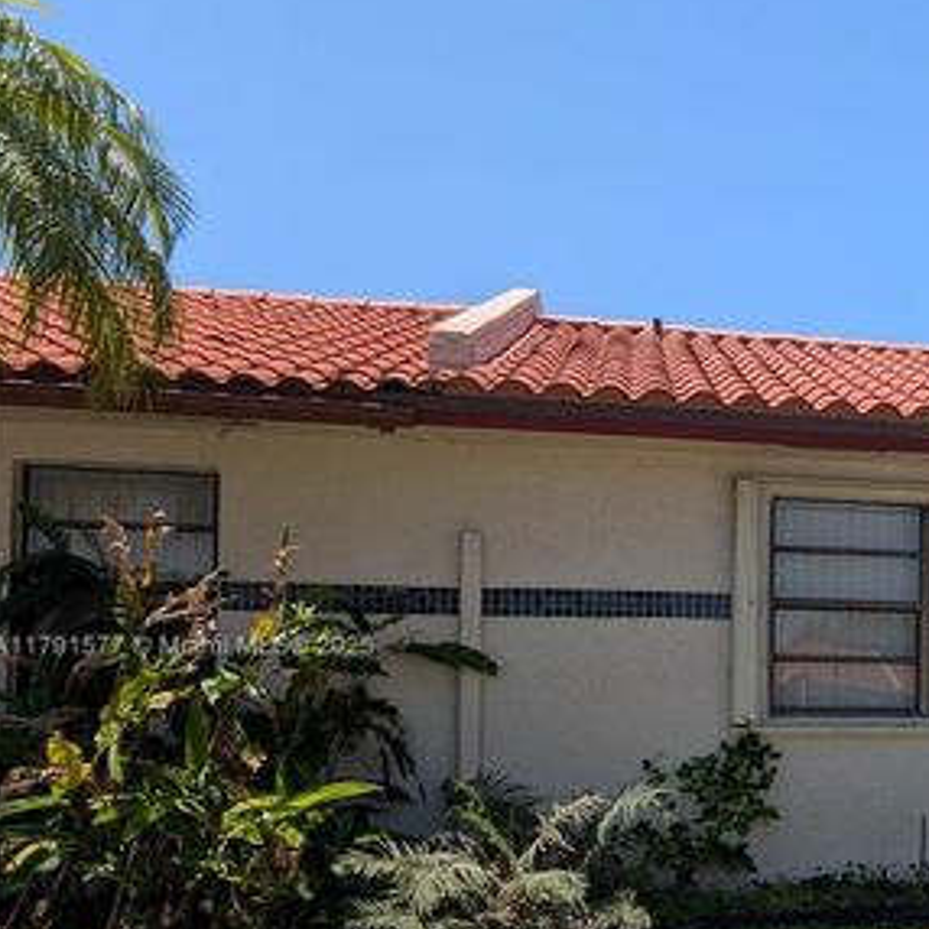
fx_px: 1336
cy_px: 648
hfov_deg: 34.5
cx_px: 952
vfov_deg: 37.8
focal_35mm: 44
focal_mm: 6.9
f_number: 1.68
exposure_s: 1/8850
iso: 21
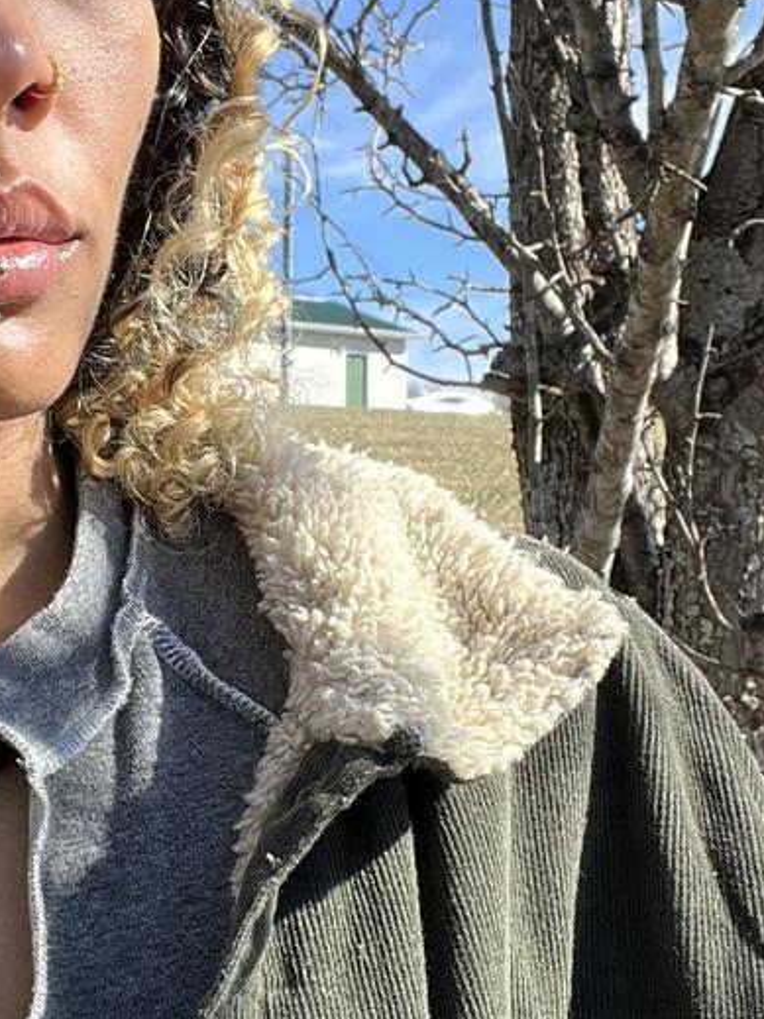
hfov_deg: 19.6
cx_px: 110
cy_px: 522
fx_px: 2179
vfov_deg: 26.3
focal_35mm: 74
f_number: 2.2
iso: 32
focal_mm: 2.71
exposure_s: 1/336
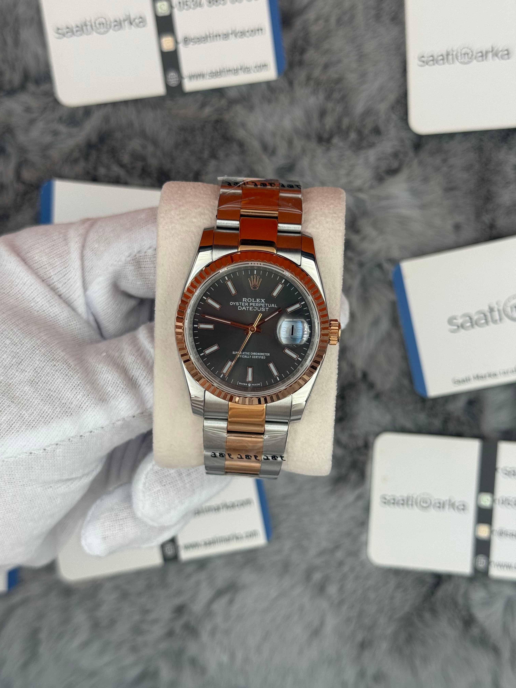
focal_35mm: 48
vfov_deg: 39.7
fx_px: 954
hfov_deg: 30.3
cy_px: 344
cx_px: 258
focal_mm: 6.76
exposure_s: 1/895
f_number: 1.78
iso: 64
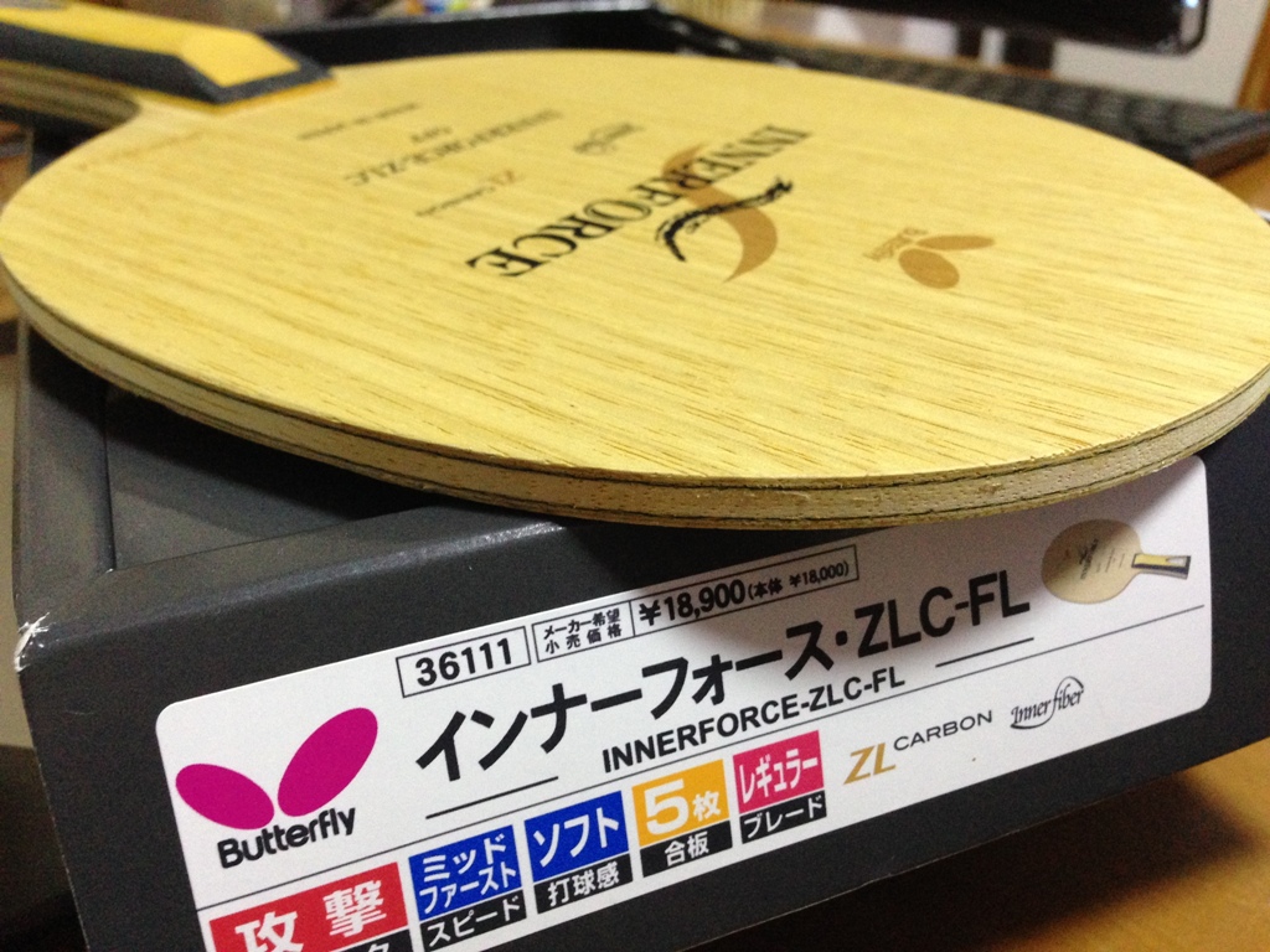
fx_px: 1211
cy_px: 476
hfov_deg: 55.4
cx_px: 635
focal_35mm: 33
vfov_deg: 42.9
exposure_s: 1/20
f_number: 2.4
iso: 400
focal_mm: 4.12
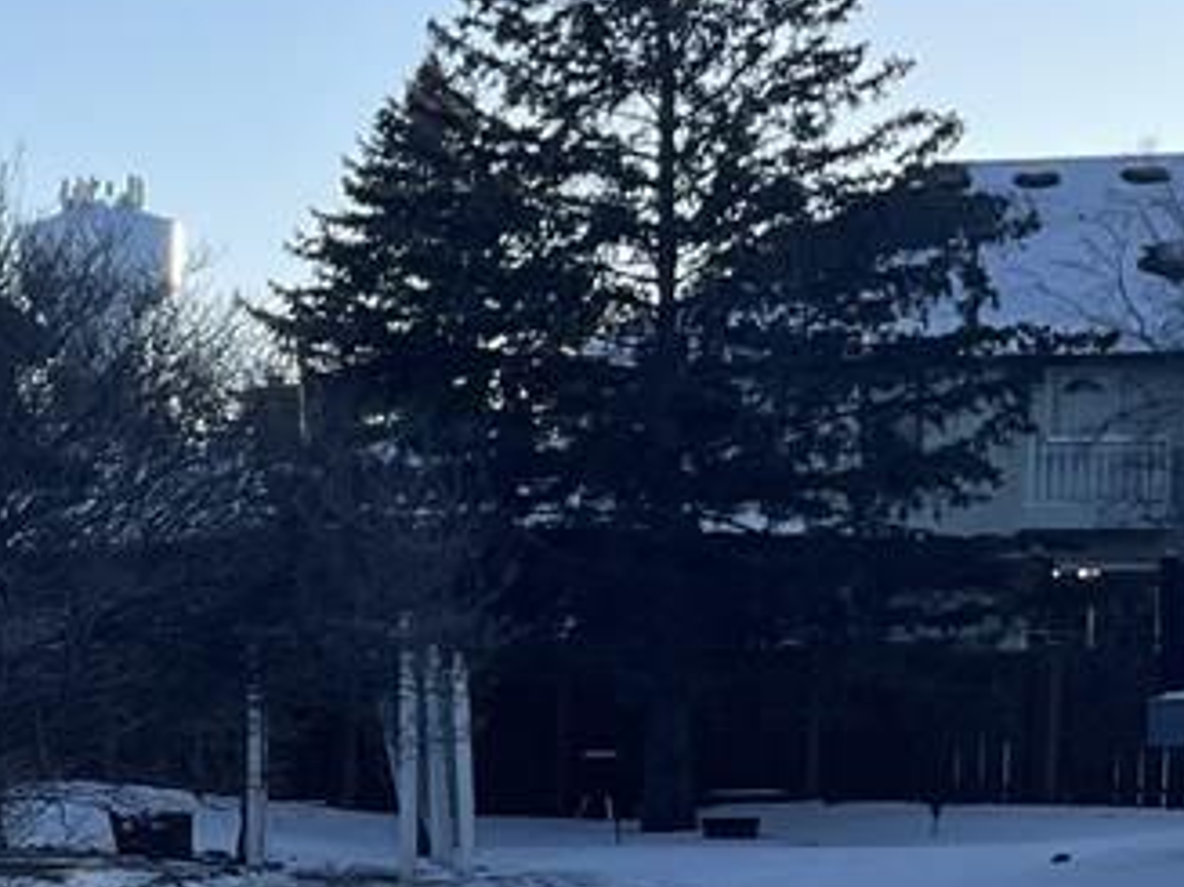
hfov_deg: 16.2
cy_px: 760
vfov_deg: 15.0
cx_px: -1065
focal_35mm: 98
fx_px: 3351
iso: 32
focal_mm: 5.1
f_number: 1.6
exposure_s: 1/1030
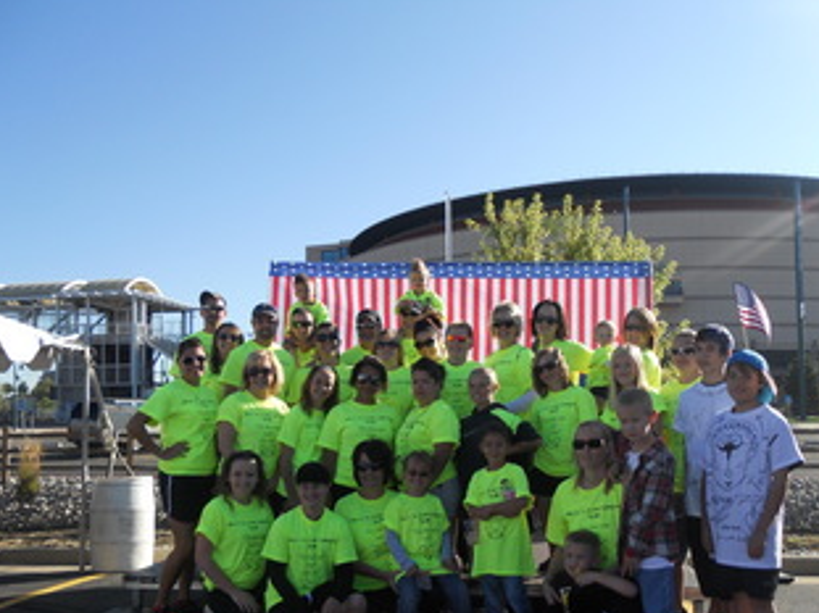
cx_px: 441
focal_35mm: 34
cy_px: 380
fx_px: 804
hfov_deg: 53.9
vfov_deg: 41.5
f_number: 3.2
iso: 80
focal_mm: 4.9
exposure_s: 1/640
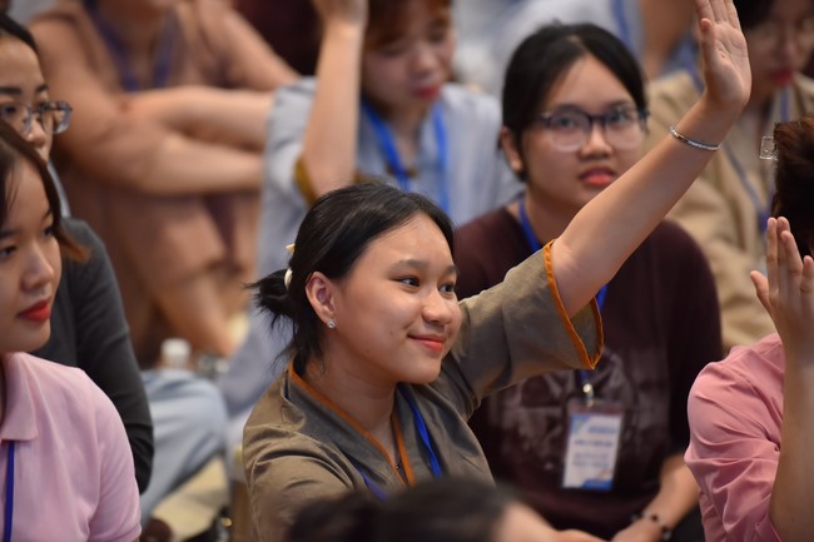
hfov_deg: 10.3
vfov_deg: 6.9
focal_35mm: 200
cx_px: 407
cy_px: 271
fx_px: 4521
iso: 1600
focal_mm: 200
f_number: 2.8
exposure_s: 1/250
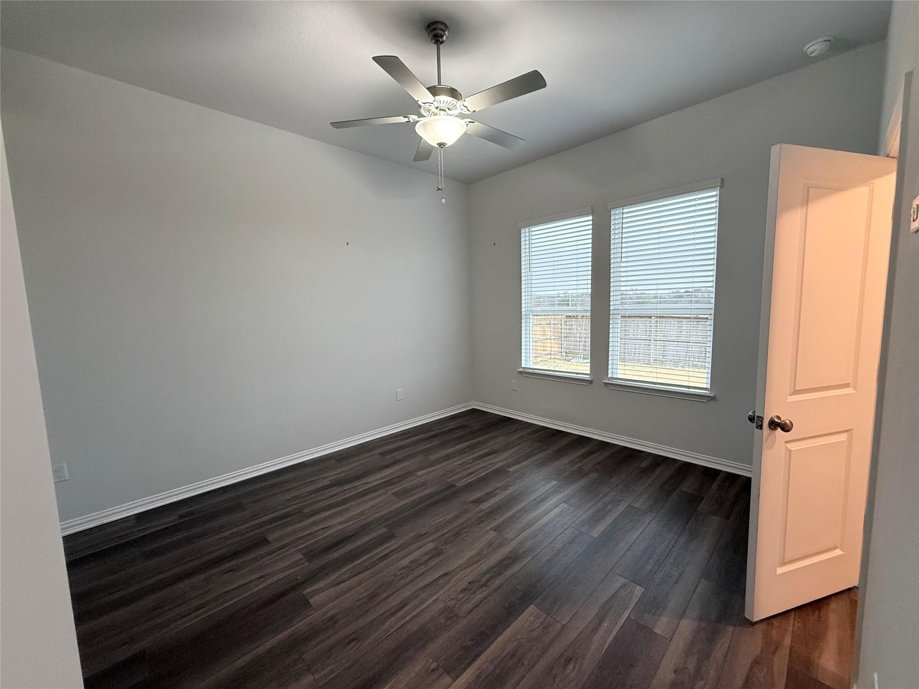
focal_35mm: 14
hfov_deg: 102.1
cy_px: 344
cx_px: 460
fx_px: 372
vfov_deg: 85.7
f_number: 2.2
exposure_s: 1/120
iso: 320
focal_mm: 2.22
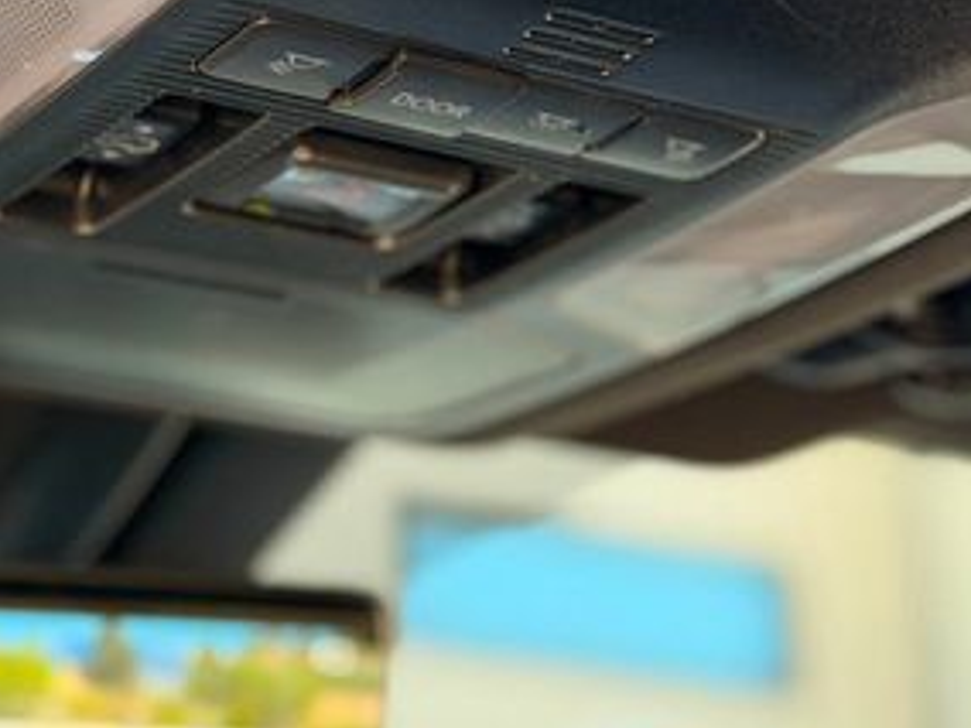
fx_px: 3029
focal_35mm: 108
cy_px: 349
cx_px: 161
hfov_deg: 18.0
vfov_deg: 13.7
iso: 125
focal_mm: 6.76
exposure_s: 1/156
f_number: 1.78
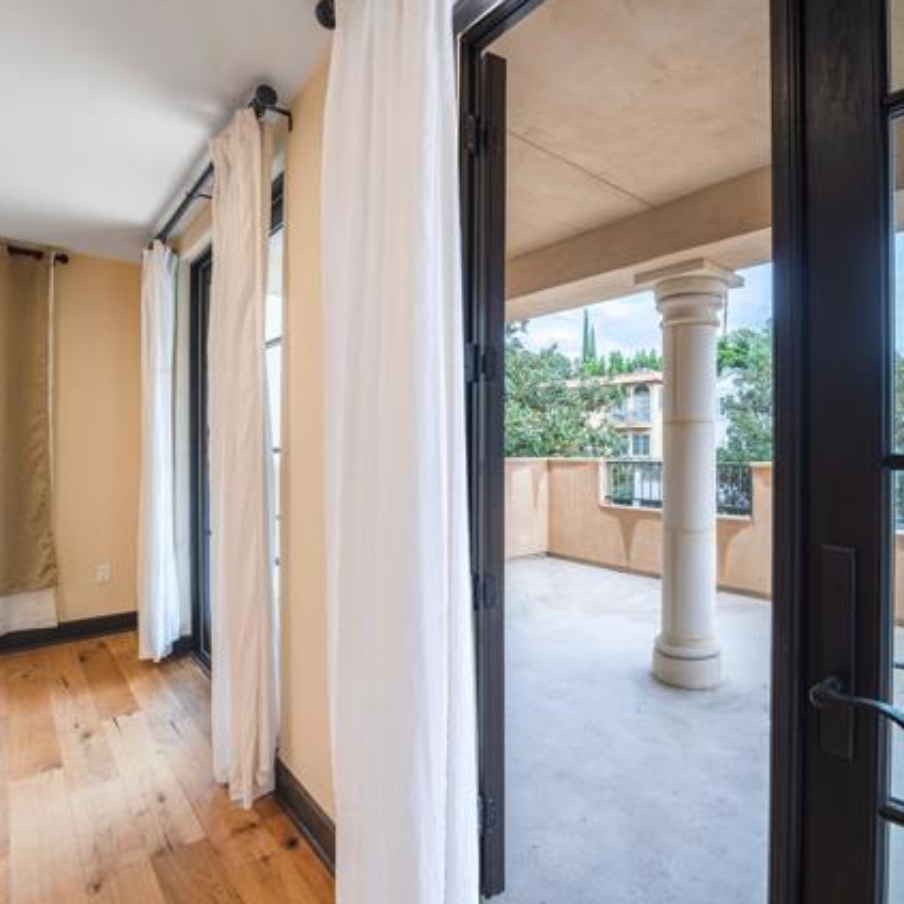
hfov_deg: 79.2
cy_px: 452
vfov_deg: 80.7
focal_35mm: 18
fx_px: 532
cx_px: 566
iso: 250
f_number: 8
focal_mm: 14
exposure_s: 1/1000
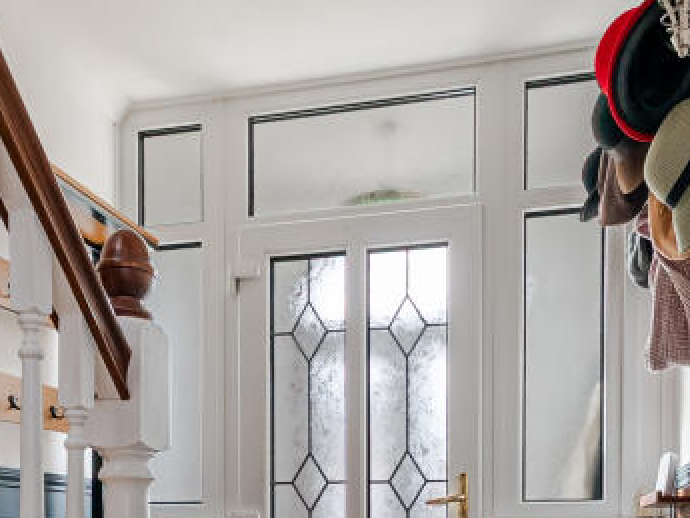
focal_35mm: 40
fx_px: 798
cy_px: 538
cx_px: 356
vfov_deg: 32.6
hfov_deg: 46.8
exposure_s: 1/50
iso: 320
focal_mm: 14
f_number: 8
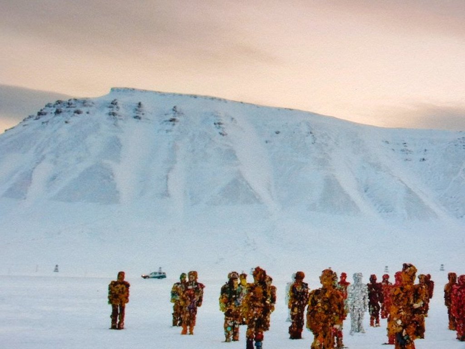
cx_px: 232
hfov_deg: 42.1
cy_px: 174
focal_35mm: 45
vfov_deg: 32.2
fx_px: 604
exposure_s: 1/100
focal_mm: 8
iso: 100
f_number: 4
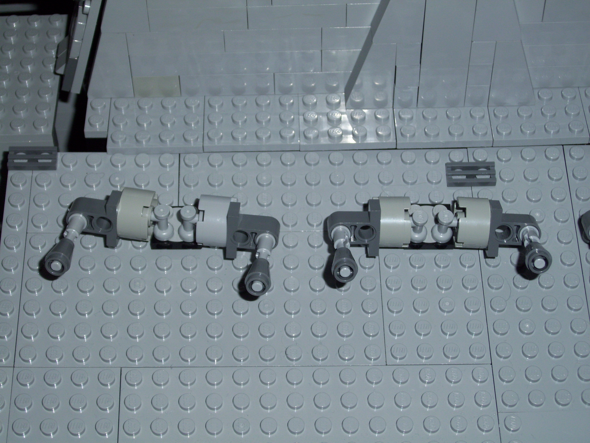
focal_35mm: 82
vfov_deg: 18.0
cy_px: 222
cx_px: 295
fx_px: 1398
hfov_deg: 23.8
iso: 80
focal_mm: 13.7
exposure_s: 1/50
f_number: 4.8
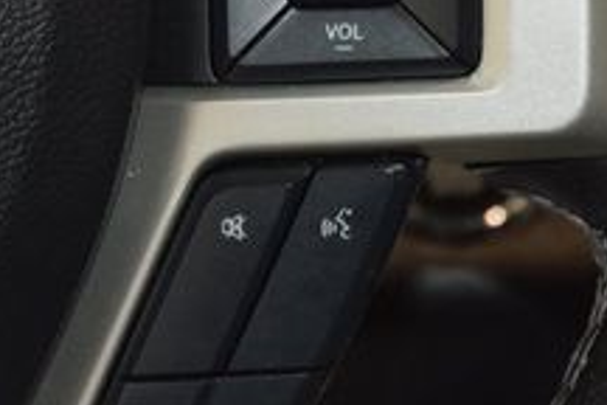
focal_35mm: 311
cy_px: -52
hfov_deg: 6.6
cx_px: 348
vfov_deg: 4.4
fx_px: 5243
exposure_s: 1/30
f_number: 4.5
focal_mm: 70
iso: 1800
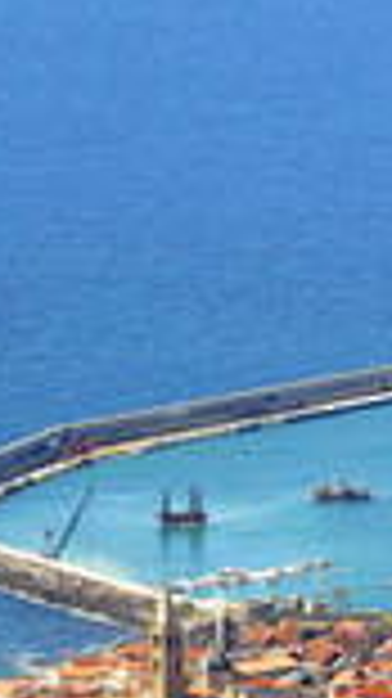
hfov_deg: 3.0
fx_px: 7349
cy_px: 495
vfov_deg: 5.4
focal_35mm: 397
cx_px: 1185
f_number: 8
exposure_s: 1/1000
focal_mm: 65
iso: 400
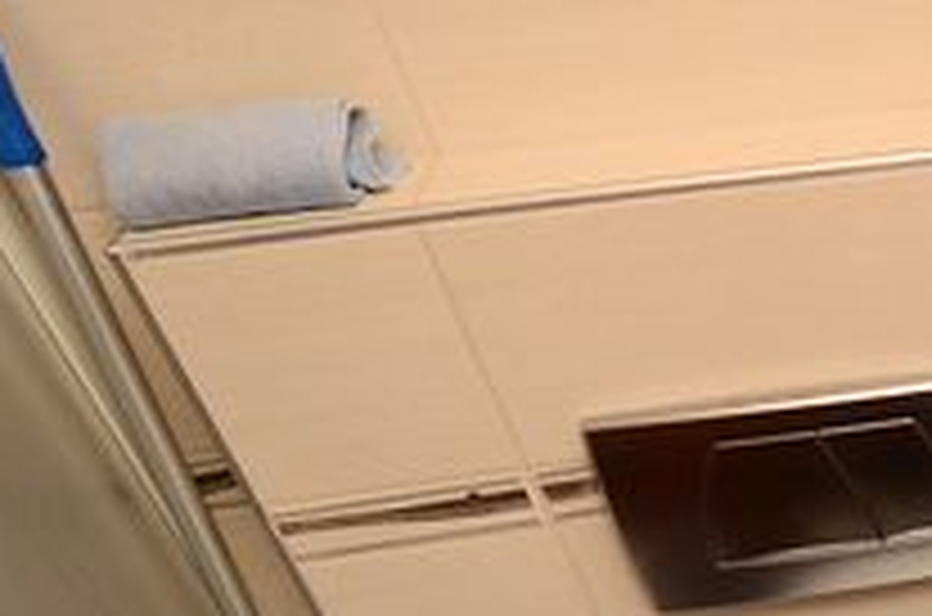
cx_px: 1583
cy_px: 710
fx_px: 1627
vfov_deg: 20.3
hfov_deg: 22.4
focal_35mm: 63
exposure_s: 1/60
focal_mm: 12
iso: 200
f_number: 5
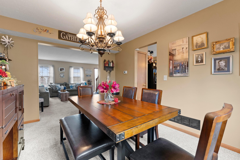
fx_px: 101
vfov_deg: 76.6
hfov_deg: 99.6
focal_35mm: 15
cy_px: 80
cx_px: 120
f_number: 4
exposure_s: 1/15
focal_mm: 15.2
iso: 2500
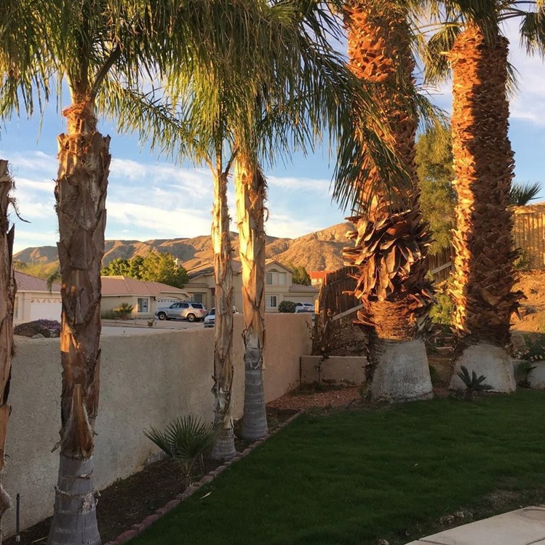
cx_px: 278
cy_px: 265
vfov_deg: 47.2
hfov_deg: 47.2
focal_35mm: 35
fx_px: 623
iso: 25
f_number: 2.2
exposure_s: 1/292
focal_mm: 4.15
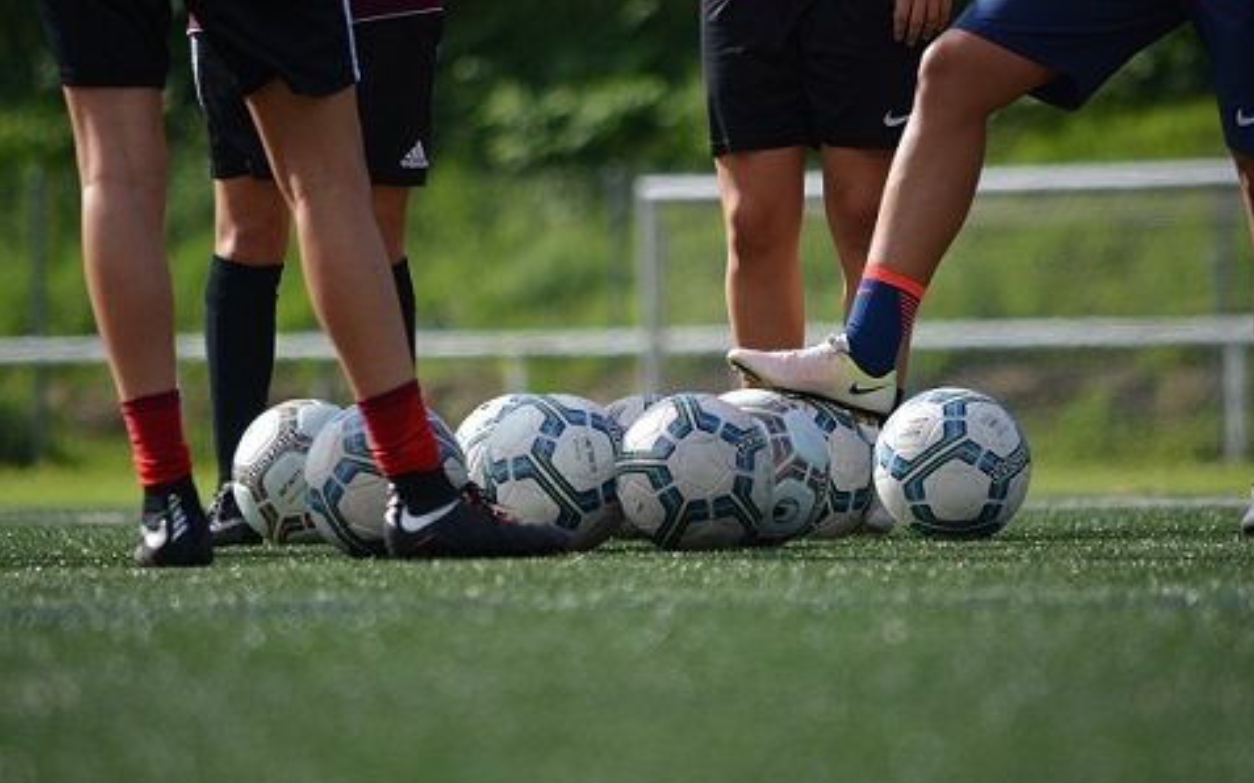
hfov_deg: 4.9
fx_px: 14694
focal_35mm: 430
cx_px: 628
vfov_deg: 3.1
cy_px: 398
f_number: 5.6
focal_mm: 280
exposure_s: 1/1600
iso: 400
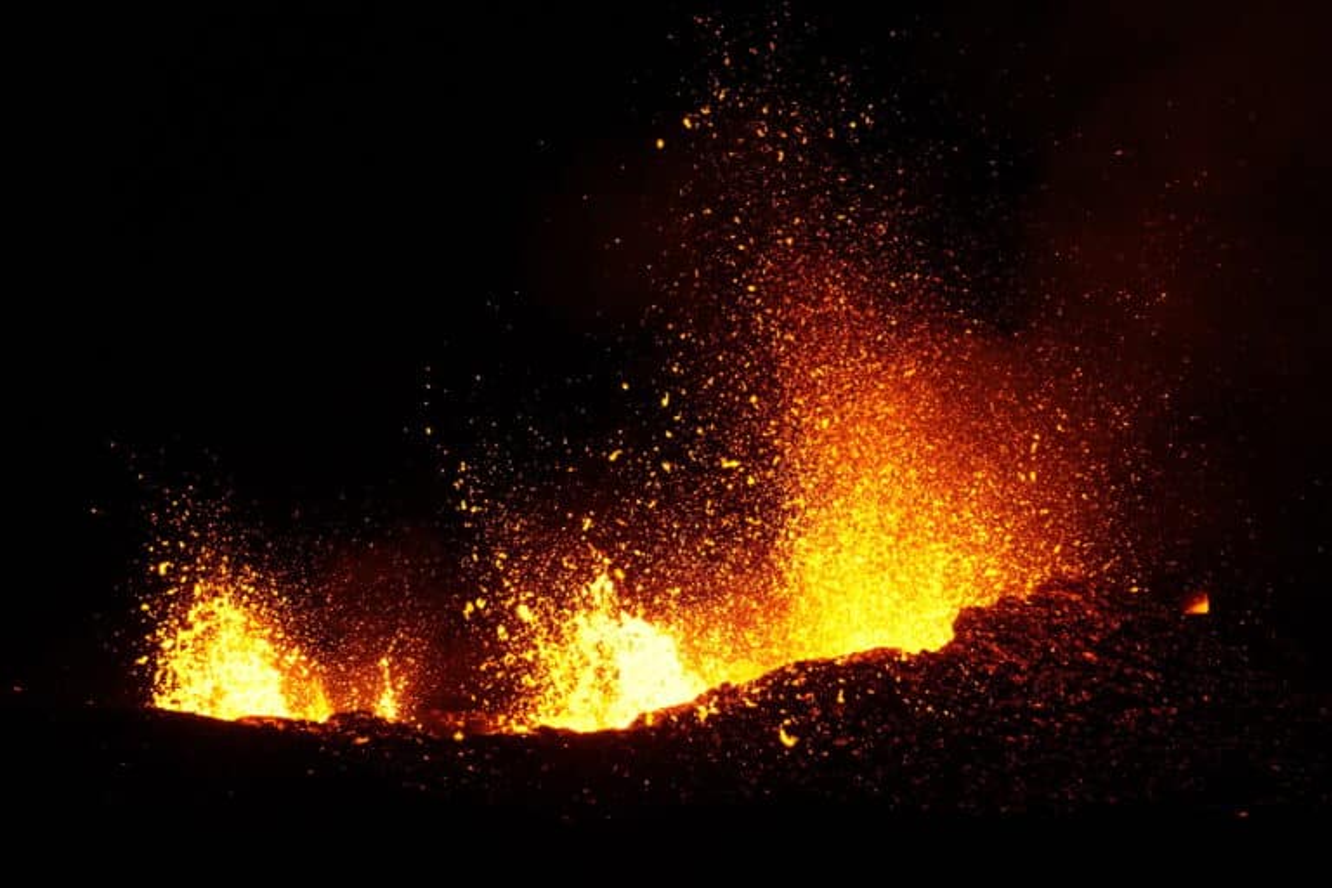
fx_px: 3052
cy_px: 444
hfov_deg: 24.6
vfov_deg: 16.6
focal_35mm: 82
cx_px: 666
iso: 1250
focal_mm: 55
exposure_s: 1/160
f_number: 4.5
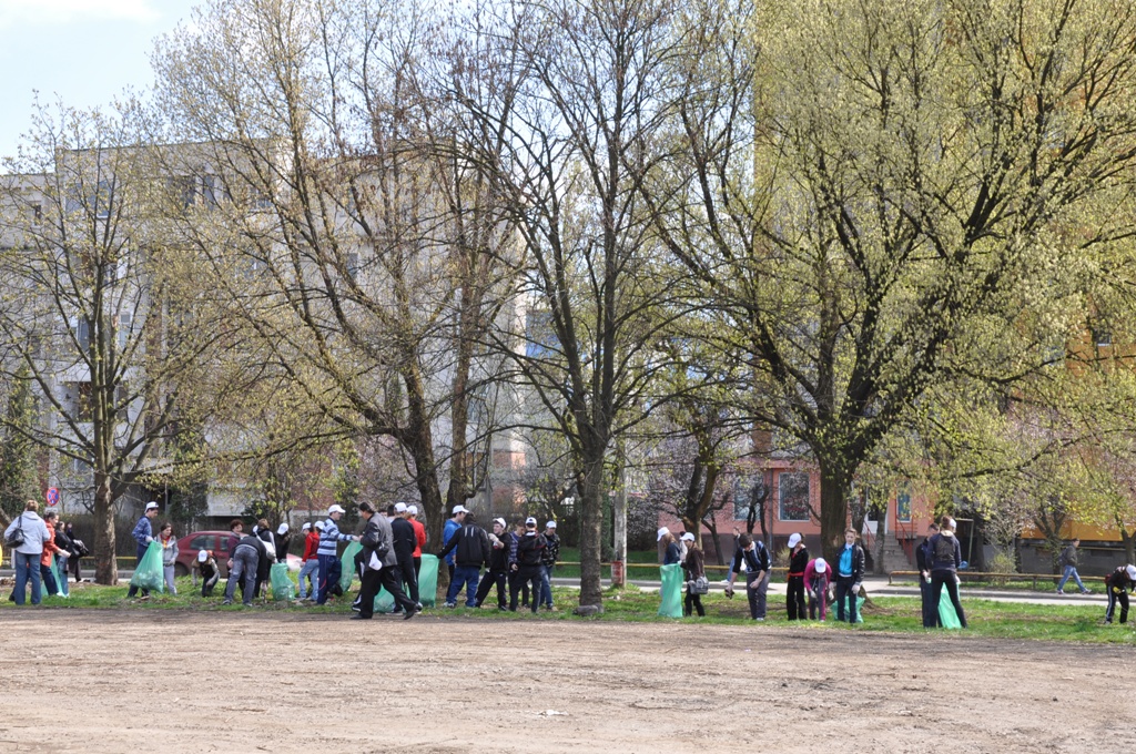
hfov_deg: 29.9
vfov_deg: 20.1
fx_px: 2127
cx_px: 568
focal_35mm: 68
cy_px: 377
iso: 200
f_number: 11
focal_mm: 45
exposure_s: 1/125
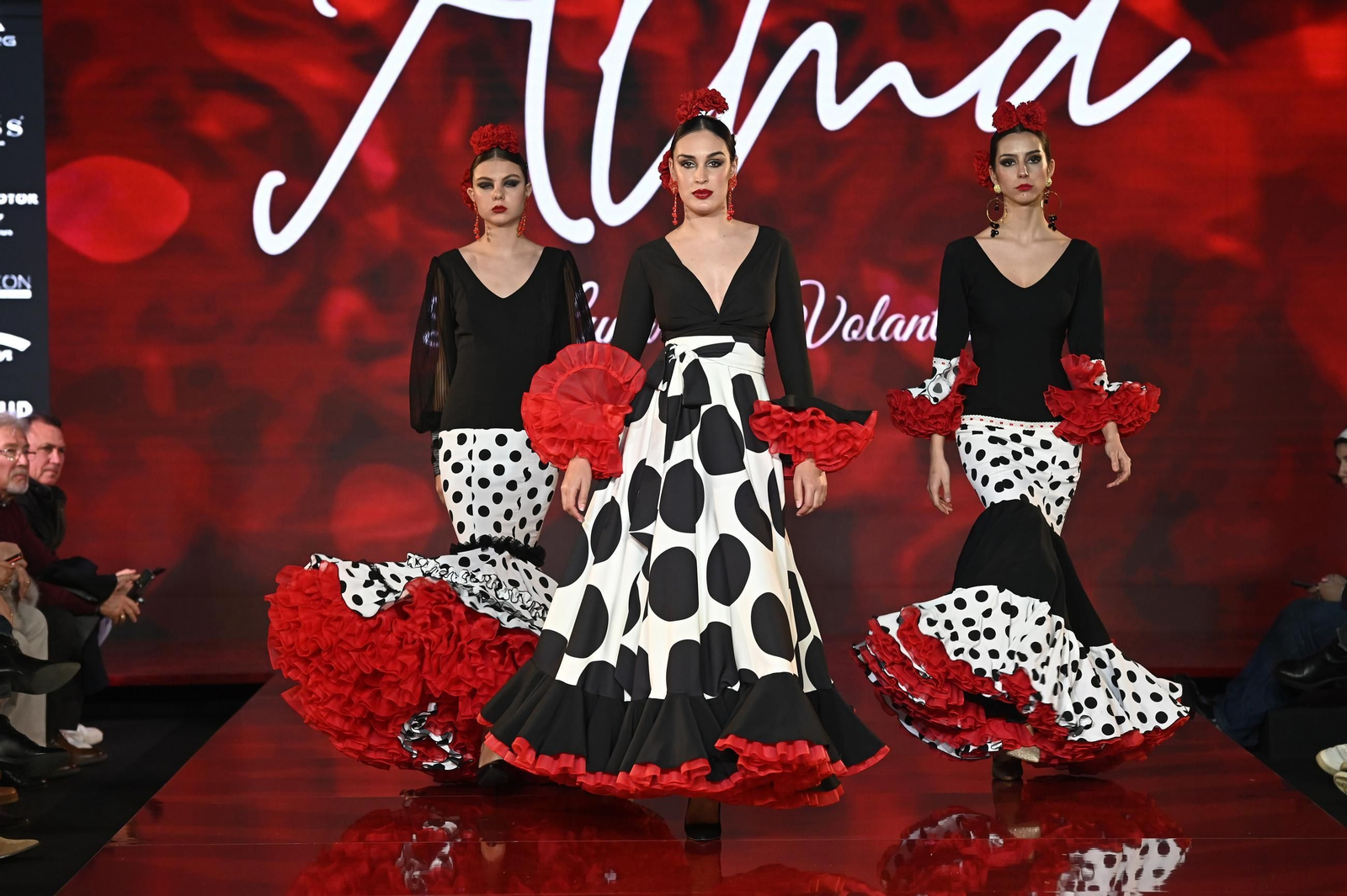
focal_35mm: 120
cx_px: 674
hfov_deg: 17.1
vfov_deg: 11.4
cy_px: 448
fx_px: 4487
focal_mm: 120
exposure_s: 1/320
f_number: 4.5
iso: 2000
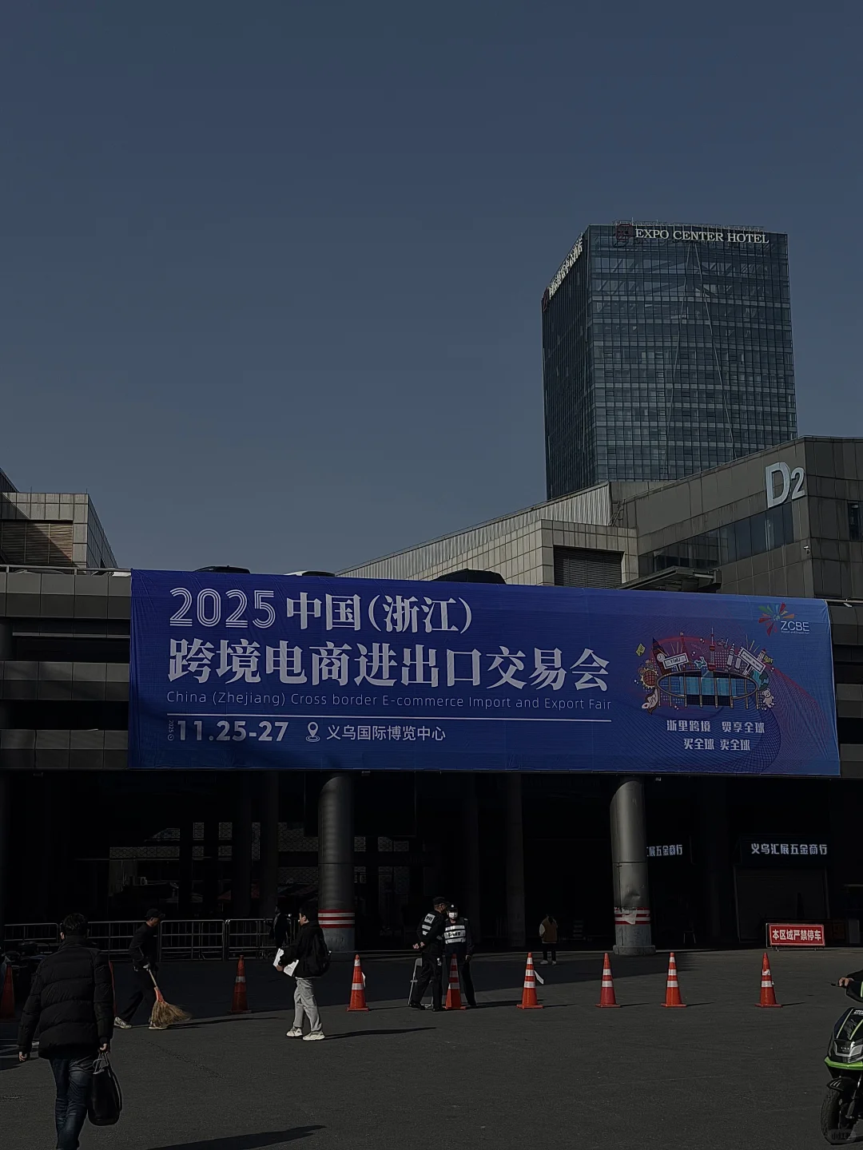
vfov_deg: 39.7
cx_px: 432
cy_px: 575
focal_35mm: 48
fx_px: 1596
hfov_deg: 30.3
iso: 64
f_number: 1.78
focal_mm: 6.76
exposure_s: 1/11364
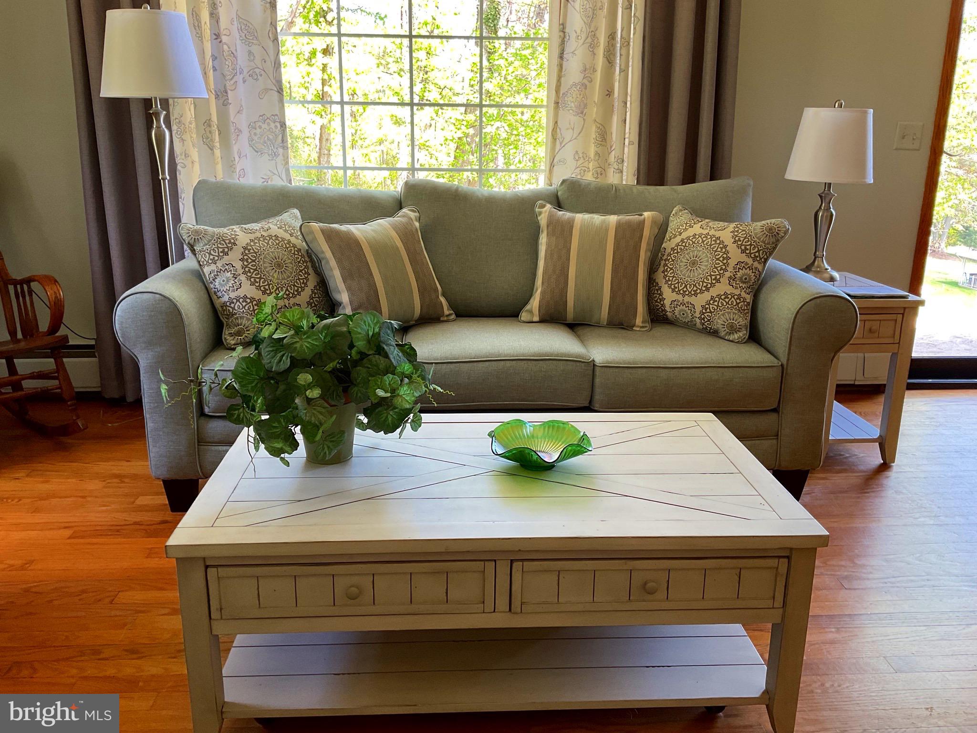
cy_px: 366
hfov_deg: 61.7
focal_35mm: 29
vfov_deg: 48.2
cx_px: 488
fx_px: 818
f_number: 1.8
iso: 50
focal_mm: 3
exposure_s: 1/60
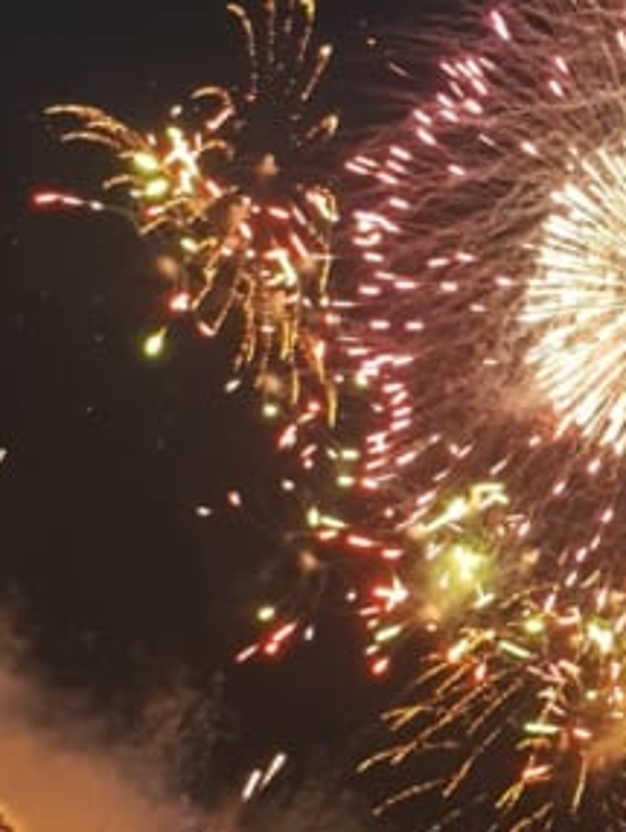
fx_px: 2239
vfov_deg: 21.0
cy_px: 500
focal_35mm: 93
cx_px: 553
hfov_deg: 15.7
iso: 250
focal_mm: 4.2
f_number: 1.7
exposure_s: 1/10
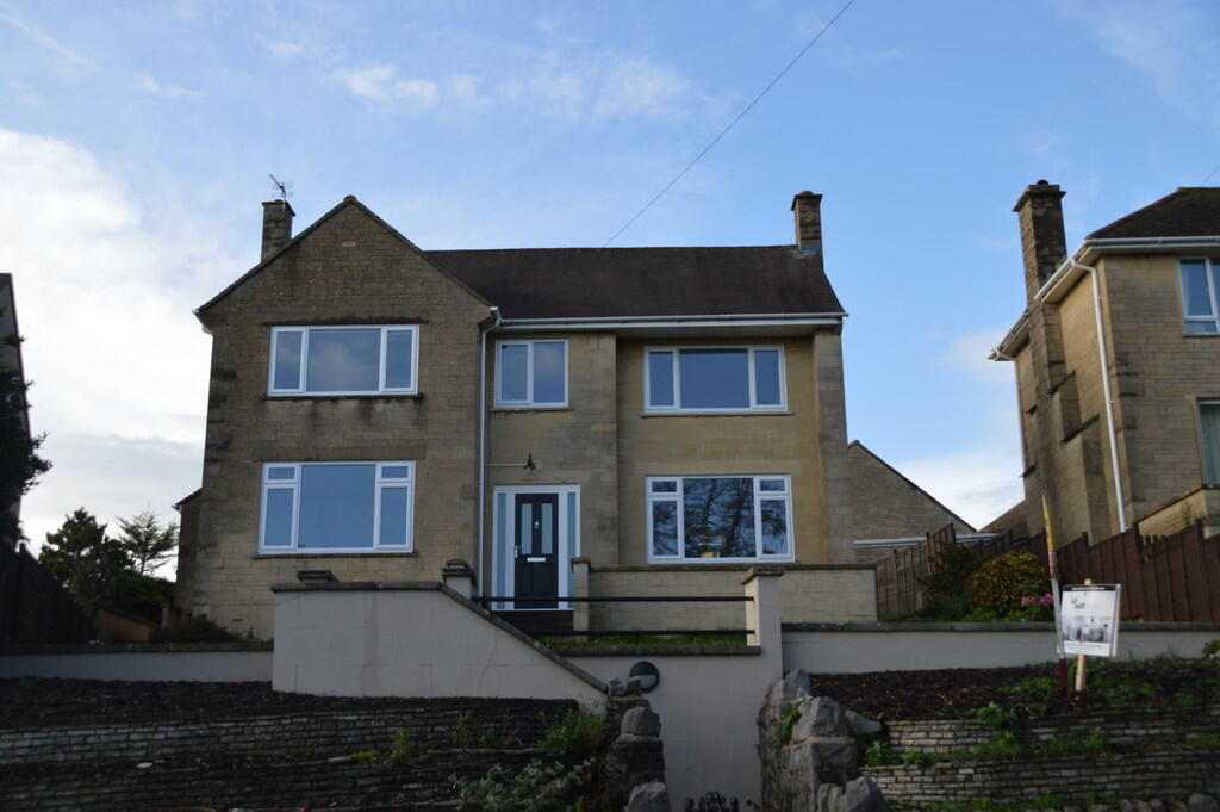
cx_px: 610
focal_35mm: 39
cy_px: 406
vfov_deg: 34.2
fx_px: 1321
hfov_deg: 49.6
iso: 100
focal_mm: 26
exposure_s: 1/160
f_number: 6.3
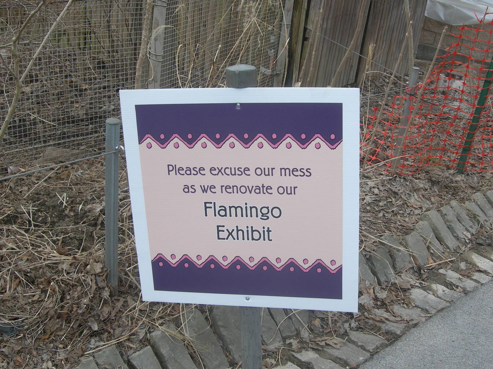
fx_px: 641
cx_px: 267
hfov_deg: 42.0
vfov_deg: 32.2
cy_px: 187
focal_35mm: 45
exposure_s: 1/163
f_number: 4.8
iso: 50
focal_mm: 7.8
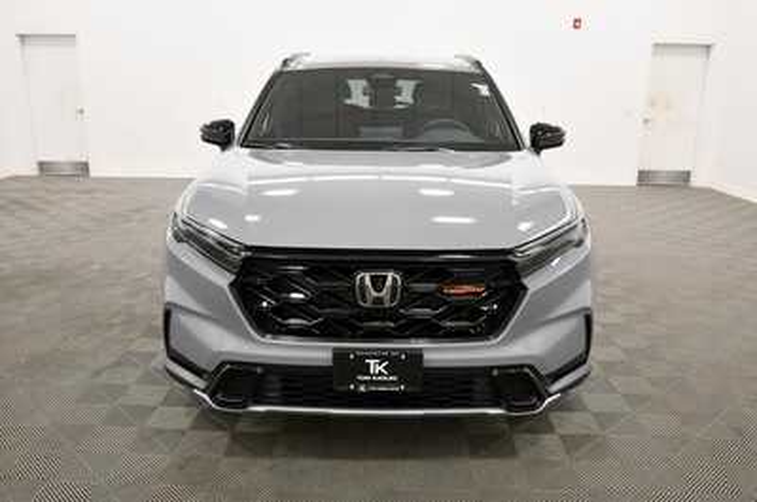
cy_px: 251
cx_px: 378
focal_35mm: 30
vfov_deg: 43.4
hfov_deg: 62.0
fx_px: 630
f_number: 5.6
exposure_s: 1/125
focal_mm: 20
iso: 1250
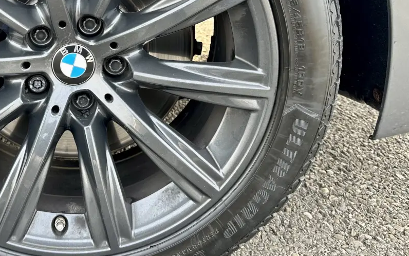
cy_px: 20
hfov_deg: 41.8
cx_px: 88
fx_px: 513
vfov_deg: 26.9
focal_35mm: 46
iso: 64
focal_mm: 6.86
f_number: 1.78
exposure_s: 1/121
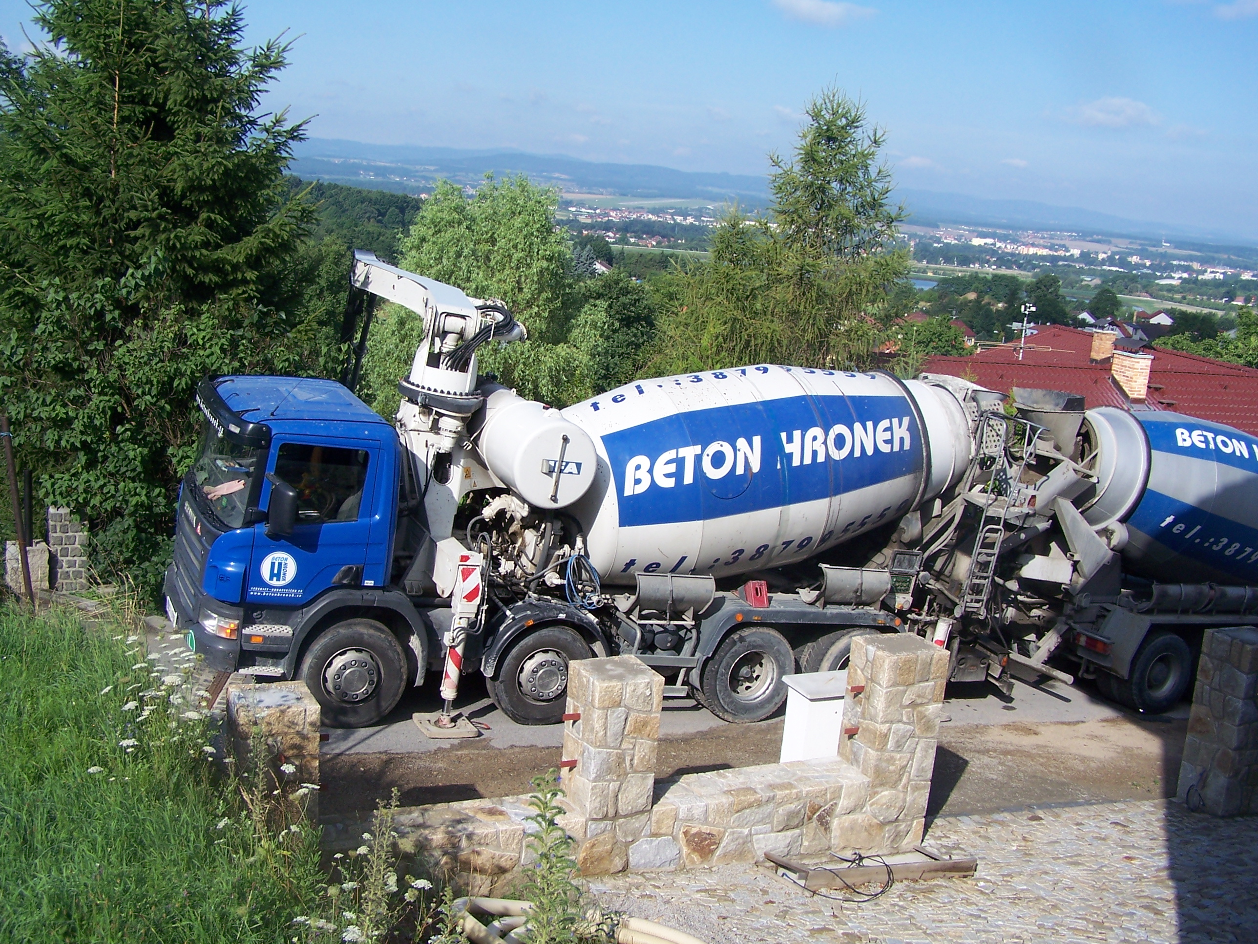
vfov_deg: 37.7
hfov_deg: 49.0
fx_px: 1381
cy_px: 472
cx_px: 629
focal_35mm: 38
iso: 80
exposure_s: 1/800
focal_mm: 6.3
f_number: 4
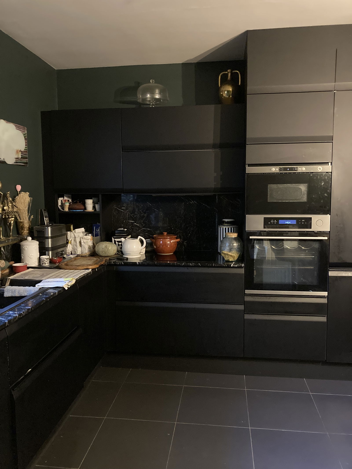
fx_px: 380
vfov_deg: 63.4
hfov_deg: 49.7
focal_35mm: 28
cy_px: 234
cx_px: 176
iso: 1250
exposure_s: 1/15
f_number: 1.8
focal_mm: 3.99
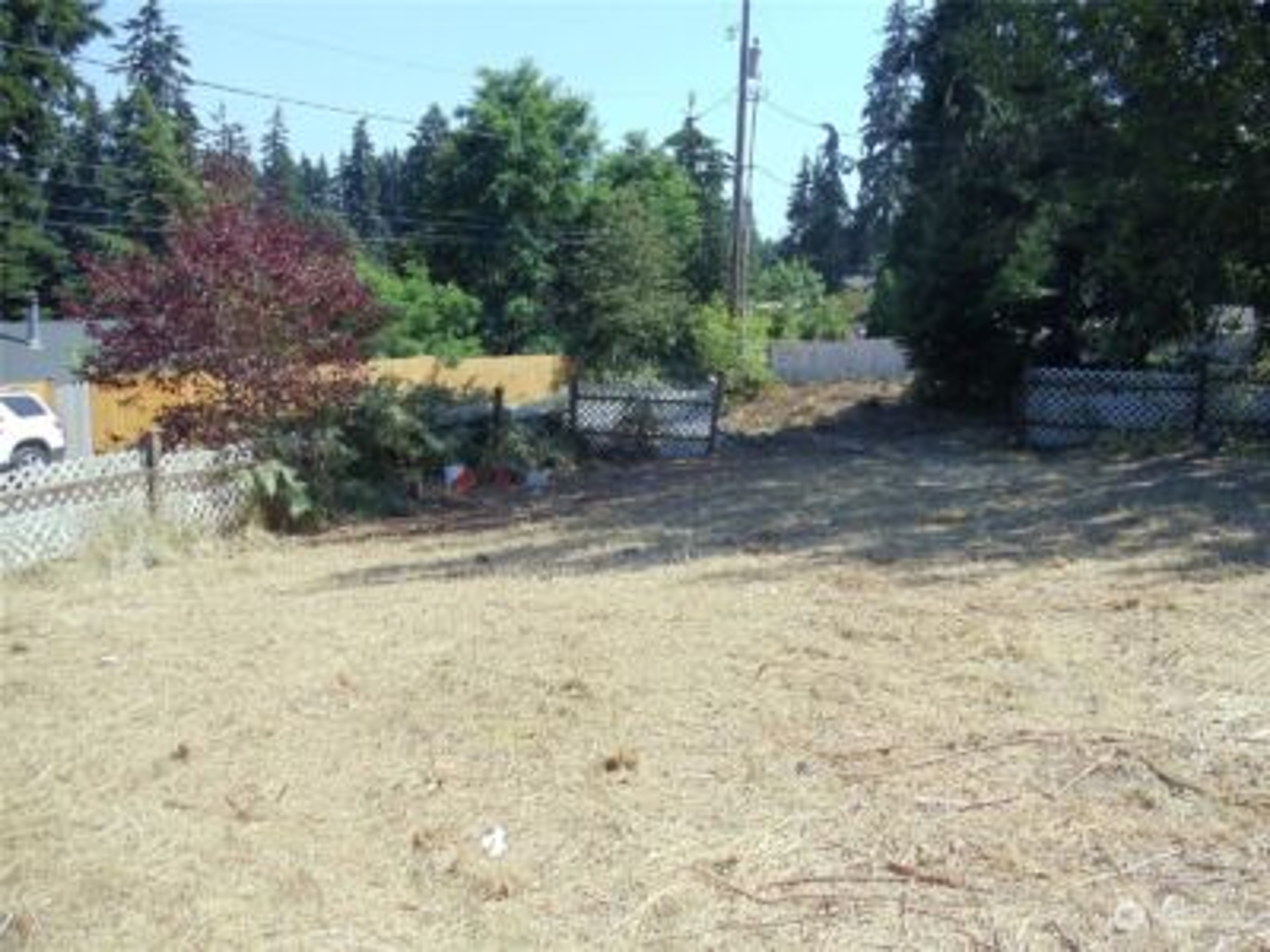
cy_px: 476
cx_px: 635
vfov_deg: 32.9
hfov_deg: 42.9
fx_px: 1614
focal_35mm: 44
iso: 100
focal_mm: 6
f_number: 7.1
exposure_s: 1/160
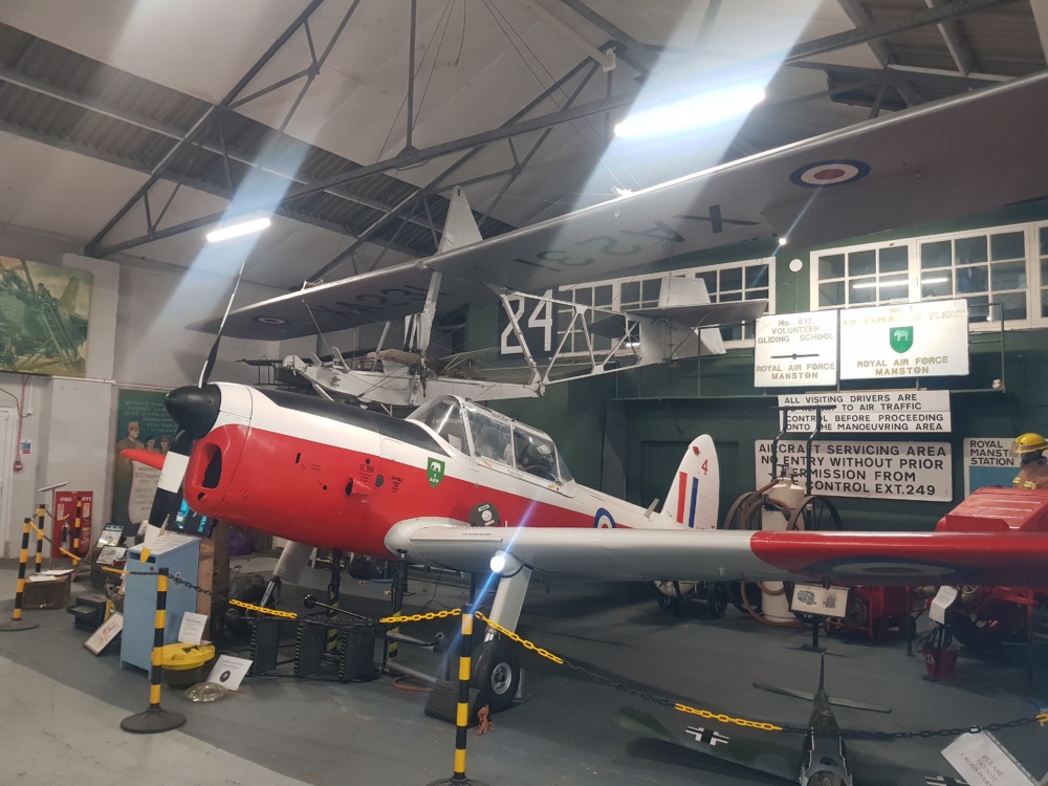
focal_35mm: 26
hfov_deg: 67.3
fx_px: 787
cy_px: 393
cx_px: 524
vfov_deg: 53.1
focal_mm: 4.2
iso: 250
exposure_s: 1/17
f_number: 1.7
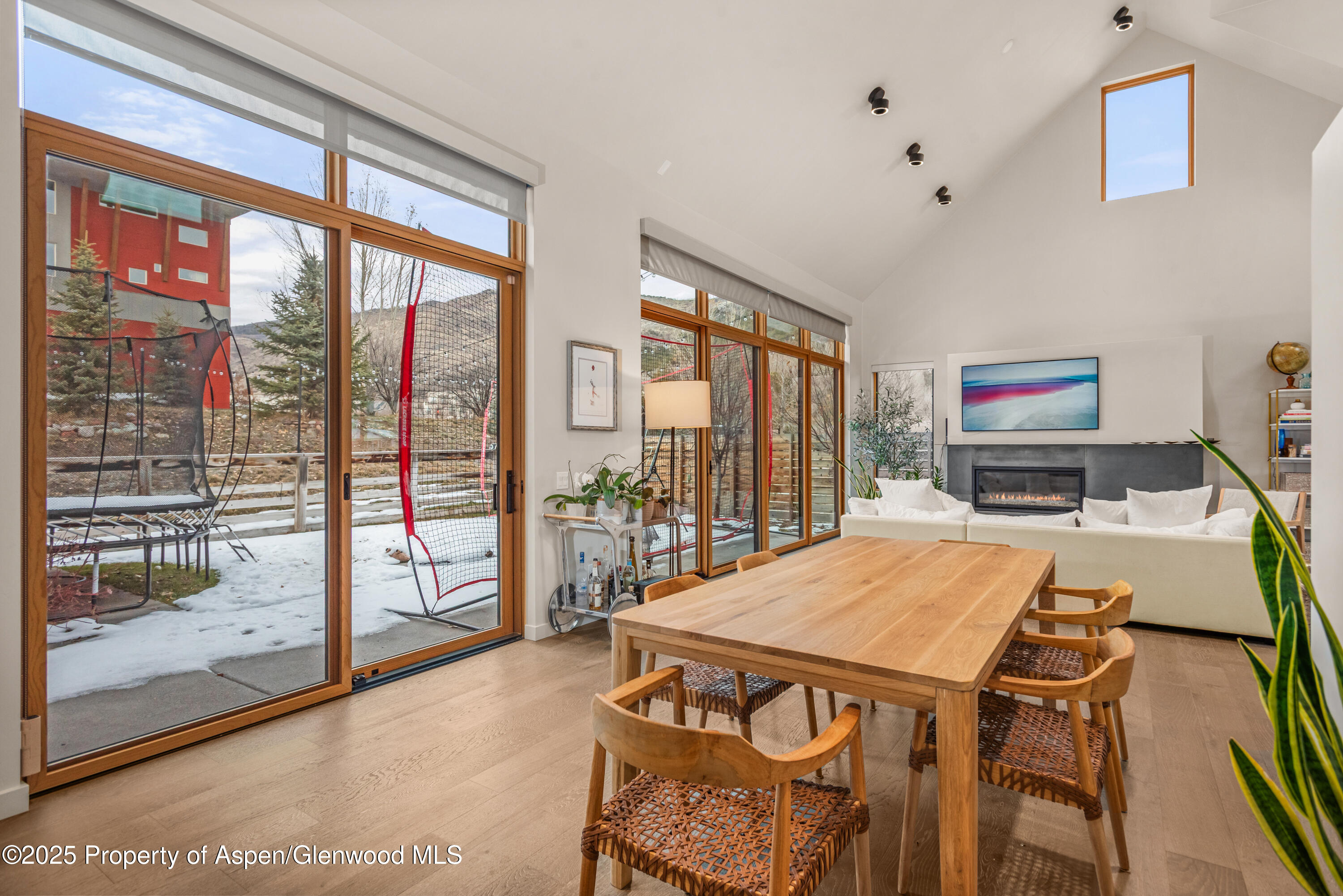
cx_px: 672
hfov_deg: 86.9
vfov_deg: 64.6
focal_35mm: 19
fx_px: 709
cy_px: 448
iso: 400
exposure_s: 1/3
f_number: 9
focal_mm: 19
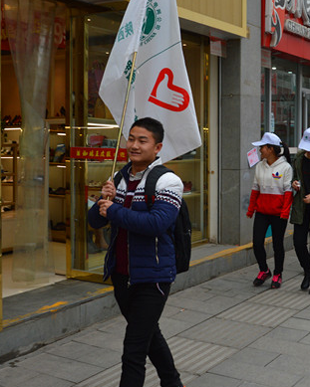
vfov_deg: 35.9
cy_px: 157
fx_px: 597
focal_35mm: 52
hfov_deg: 28.8
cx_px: 224
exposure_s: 1/125
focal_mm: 18
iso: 160
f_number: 5.6
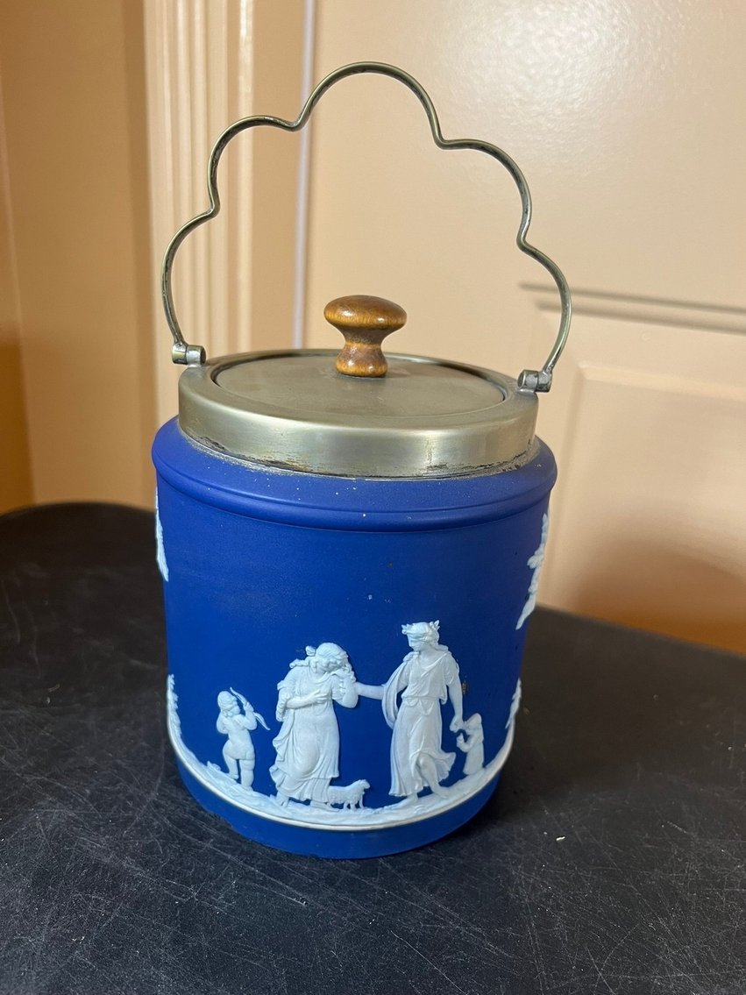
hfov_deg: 53.1
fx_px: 747
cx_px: 373
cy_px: 498
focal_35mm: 26
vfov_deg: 67.3
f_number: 1.5
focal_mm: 5.7
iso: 100
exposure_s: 1/60
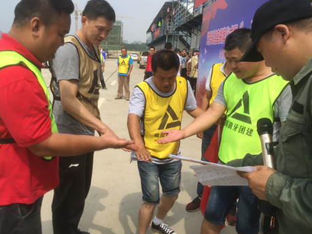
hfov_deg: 56.8
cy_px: 124
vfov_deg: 44.2
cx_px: 147
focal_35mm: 32
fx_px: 288
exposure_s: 1/1721
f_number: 2.2
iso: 32
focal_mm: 4.15
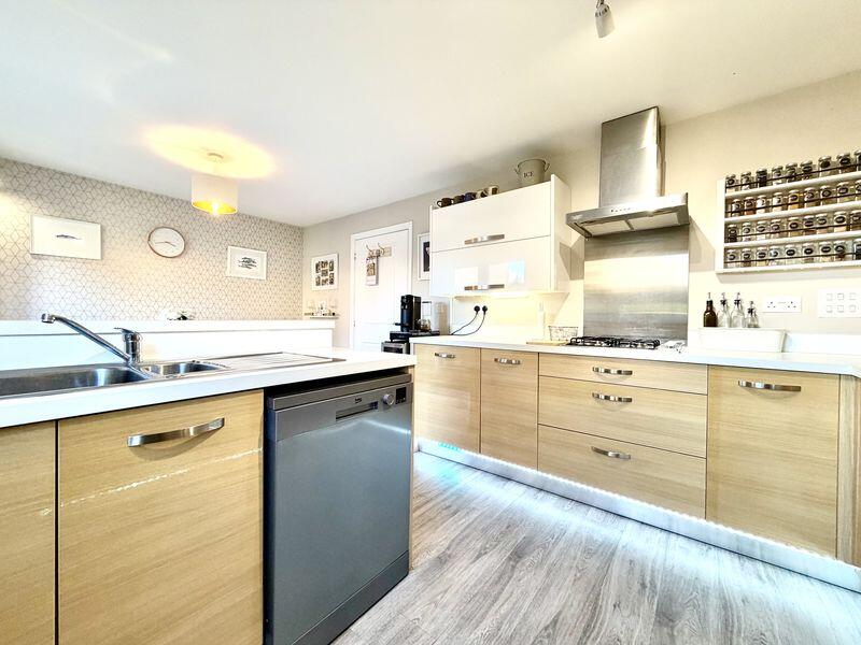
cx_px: 430
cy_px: 322
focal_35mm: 14
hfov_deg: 102.1
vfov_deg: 85.7
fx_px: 348
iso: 250
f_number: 2.2
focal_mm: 2.22
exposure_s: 1/100
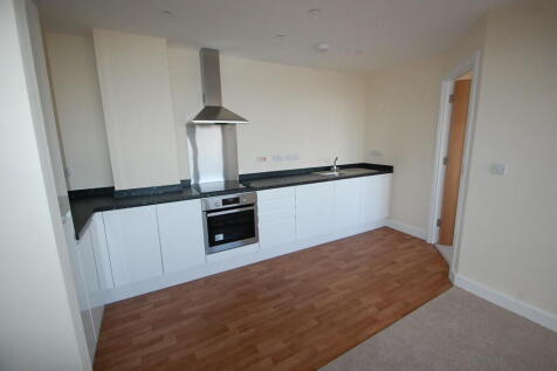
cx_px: 278
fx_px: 232
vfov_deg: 77.3
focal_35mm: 15
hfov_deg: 100.4
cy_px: 186
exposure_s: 1/500
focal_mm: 10
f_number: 4.5
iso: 1600
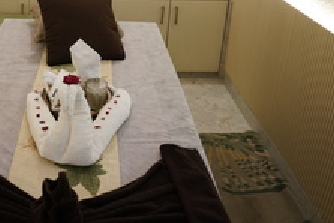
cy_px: 2
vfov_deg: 30.5
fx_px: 381
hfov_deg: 45.6
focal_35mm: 41
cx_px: 79
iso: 2000
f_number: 4.5
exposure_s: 1/100
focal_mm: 20
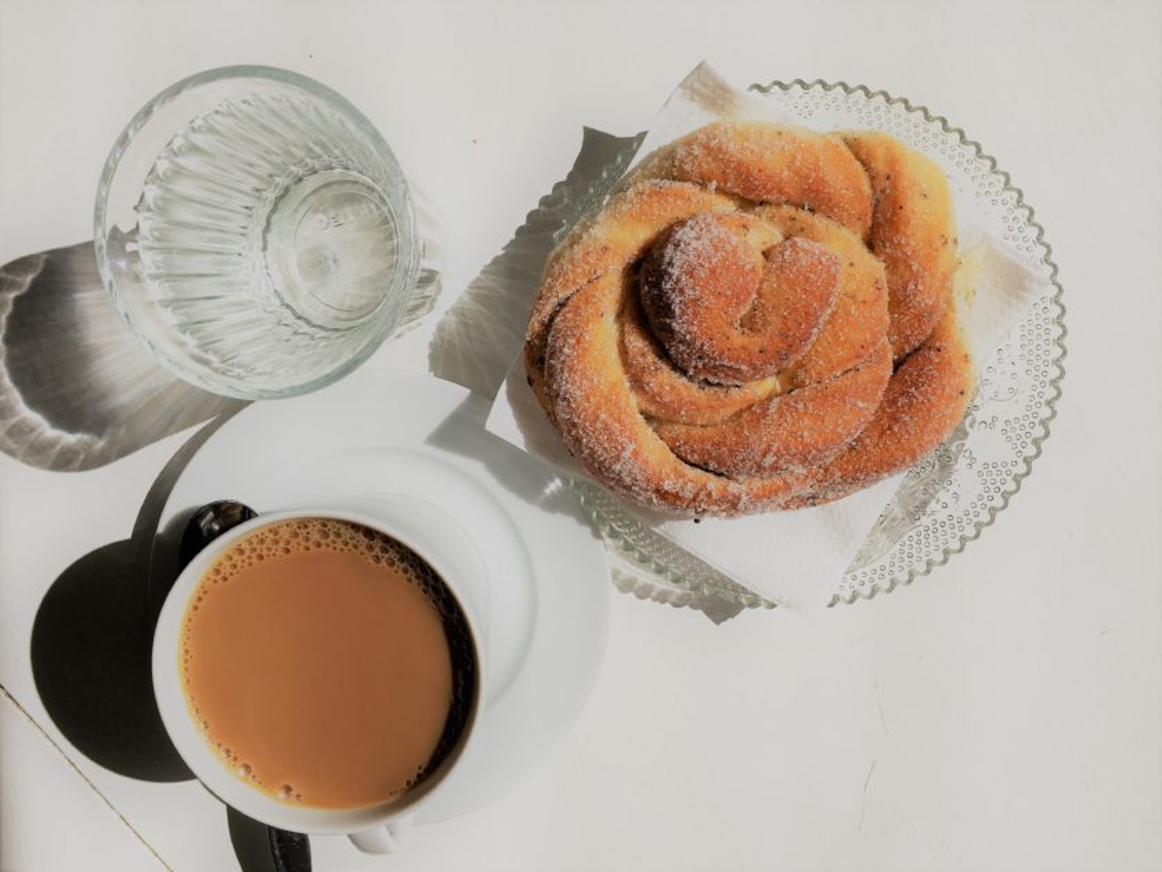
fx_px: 973
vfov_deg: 48.2
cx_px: 581
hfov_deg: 61.7
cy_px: 436
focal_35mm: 29
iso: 25
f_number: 2.2
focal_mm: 4.15
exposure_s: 1/4274
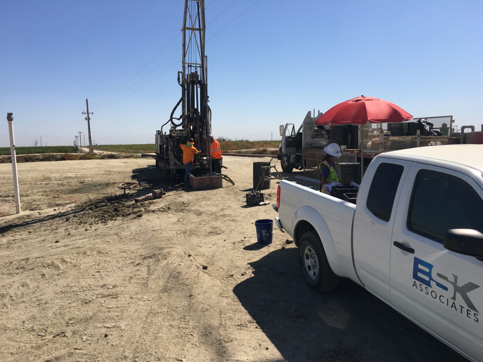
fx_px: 405
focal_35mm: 29
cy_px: 181
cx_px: 242
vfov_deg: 48.2
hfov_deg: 61.7
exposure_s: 1/2262
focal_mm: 4.15
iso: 25
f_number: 2.2
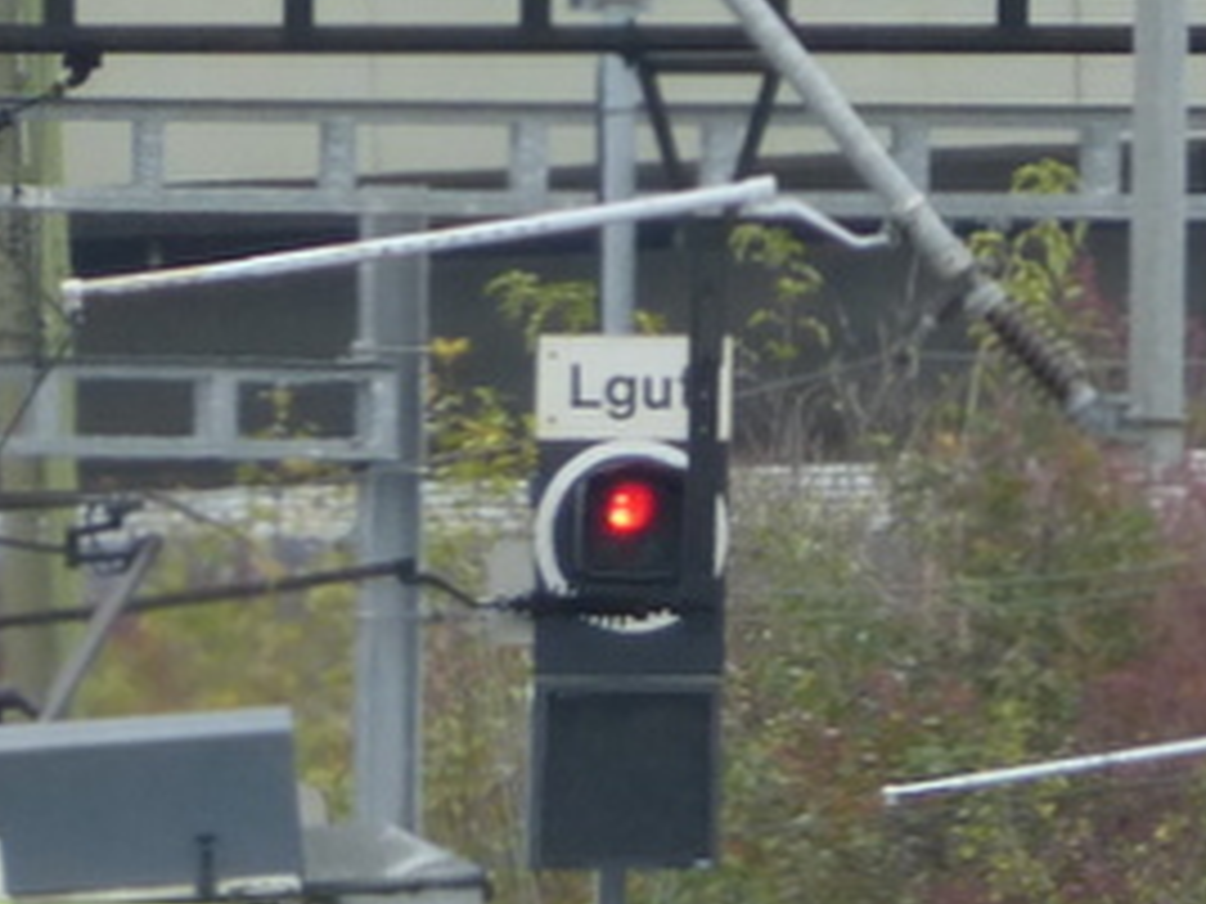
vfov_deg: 1.7
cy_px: 1666
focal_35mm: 862
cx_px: -176
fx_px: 30032
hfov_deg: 2.3
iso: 100
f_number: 5.6
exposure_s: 1/100
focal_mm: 41.3
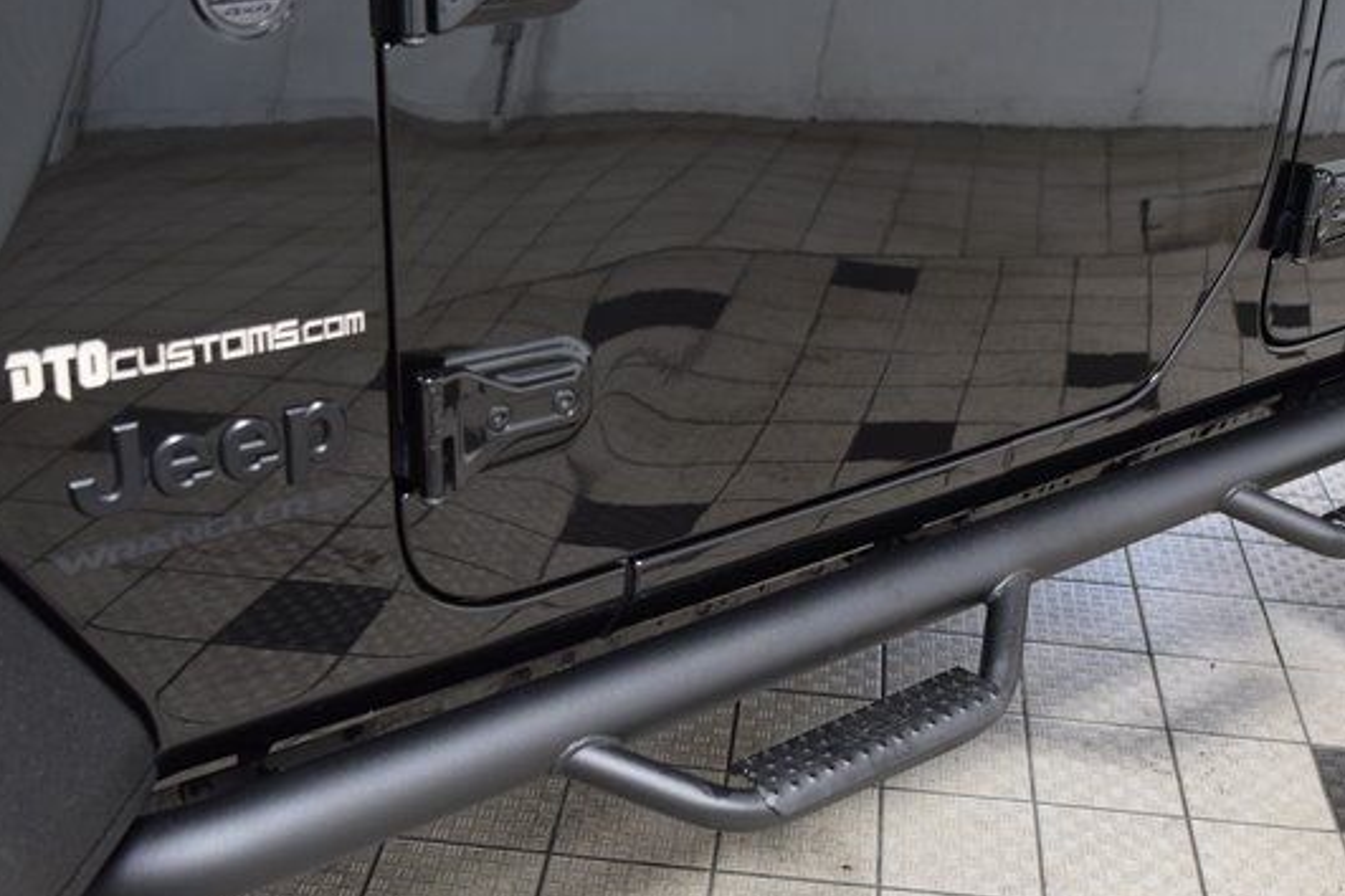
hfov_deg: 41.8
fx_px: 1756
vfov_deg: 28.6
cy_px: 525
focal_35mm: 47
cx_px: 752
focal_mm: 26
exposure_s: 1/60
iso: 1600
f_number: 2.8
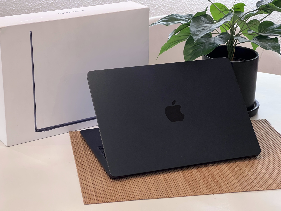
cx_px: 140
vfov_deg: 19.1
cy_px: 106
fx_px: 625
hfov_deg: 25.3
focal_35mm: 77
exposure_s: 1/60
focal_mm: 9
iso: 320
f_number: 2.8
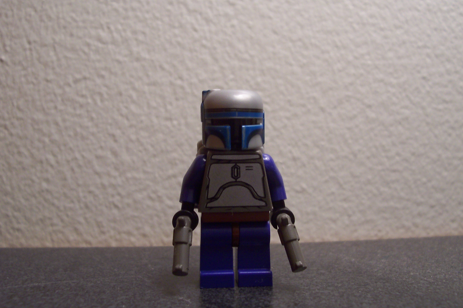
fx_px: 502
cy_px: 142
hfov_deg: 49.6
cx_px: 232
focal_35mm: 39
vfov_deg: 34.2
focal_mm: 5.6
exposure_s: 1/30
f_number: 2.8
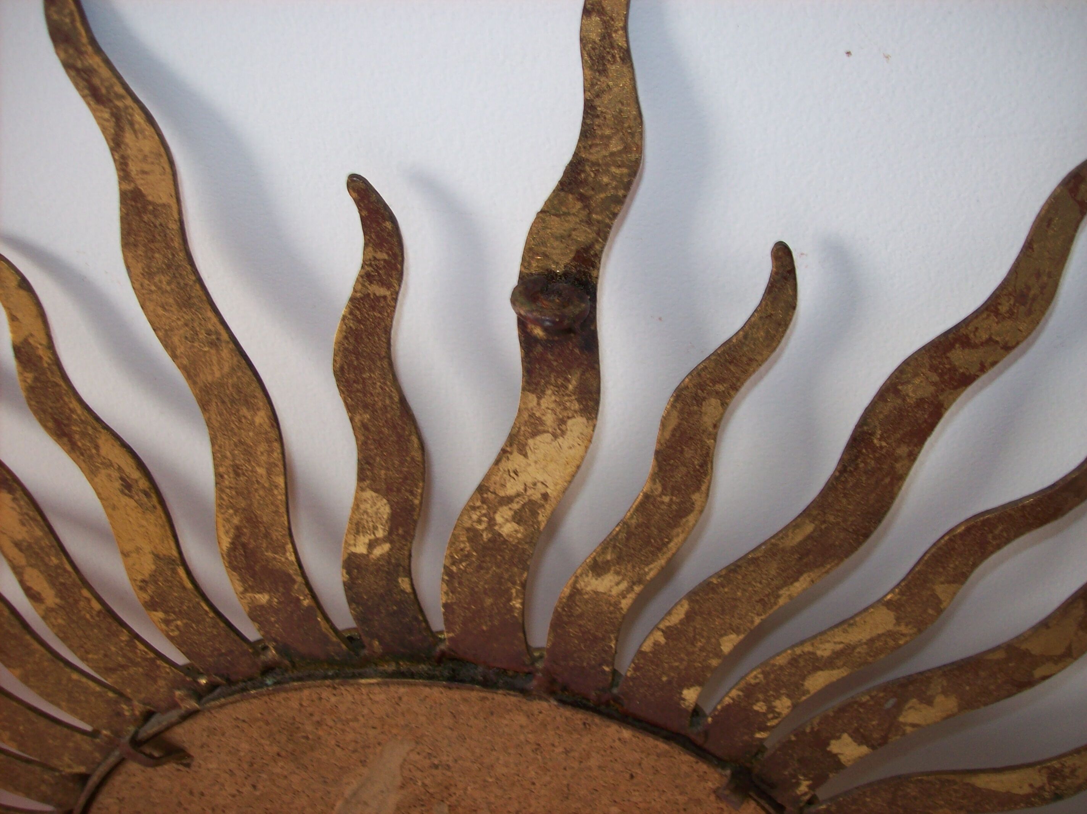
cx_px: 544
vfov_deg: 39.6
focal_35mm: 36
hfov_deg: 51.4
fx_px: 1130
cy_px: 407
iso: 80
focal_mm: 6
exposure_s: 1/64
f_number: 2.7
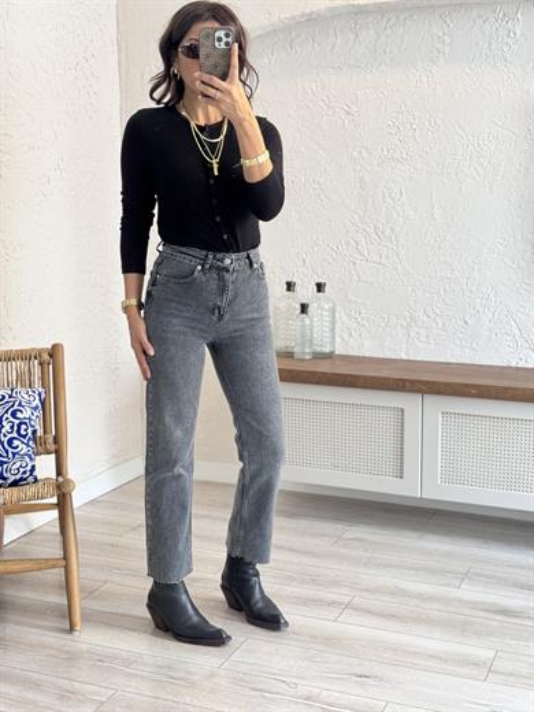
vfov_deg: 39.7
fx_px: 987
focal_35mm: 48
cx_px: 267
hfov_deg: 30.3
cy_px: 356
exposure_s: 1/77
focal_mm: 6.76
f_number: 1.78
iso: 100
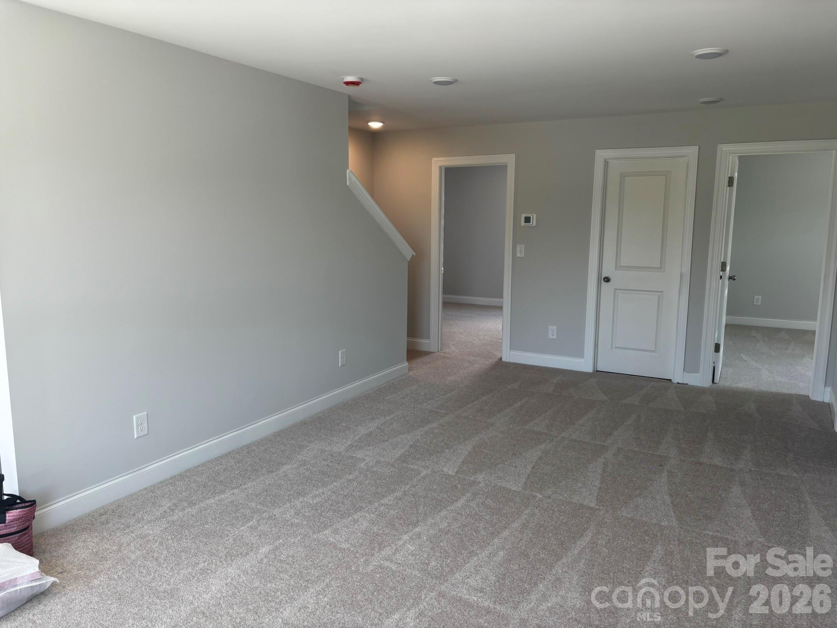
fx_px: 629
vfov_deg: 53.1
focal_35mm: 26
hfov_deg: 67.3
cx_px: 418
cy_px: 314
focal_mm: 5.96
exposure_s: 1/120
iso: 50
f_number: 1.6
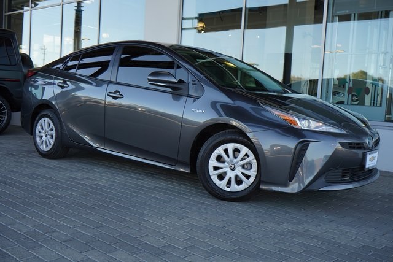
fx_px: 415
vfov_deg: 35.1
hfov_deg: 50.7
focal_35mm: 38
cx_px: 196
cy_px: 131
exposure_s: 1/500
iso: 1000
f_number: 8
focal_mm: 38
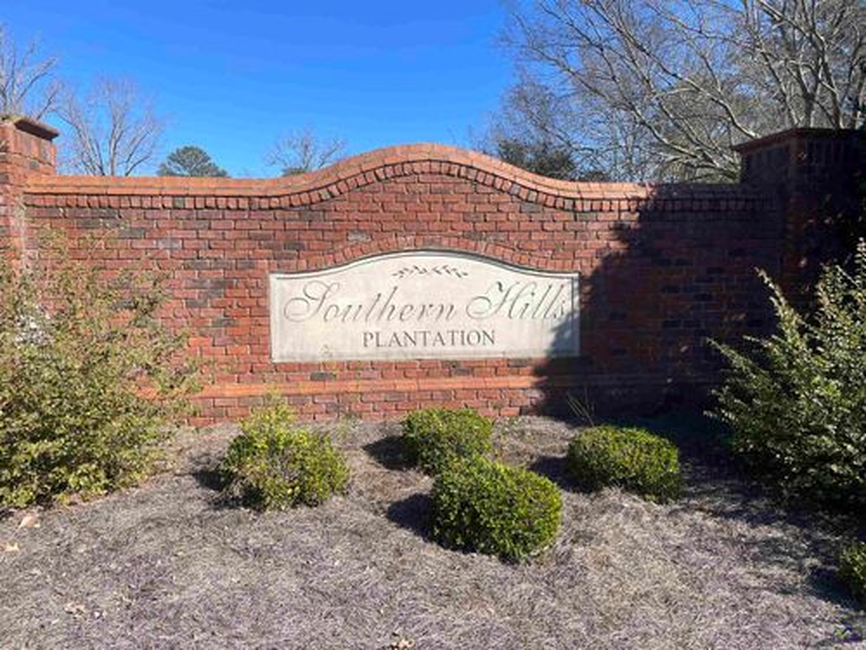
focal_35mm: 26
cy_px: 325
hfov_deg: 67.3
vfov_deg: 53.1
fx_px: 650
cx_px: 433
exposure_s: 1/2564
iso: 32
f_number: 1.6
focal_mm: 4.2
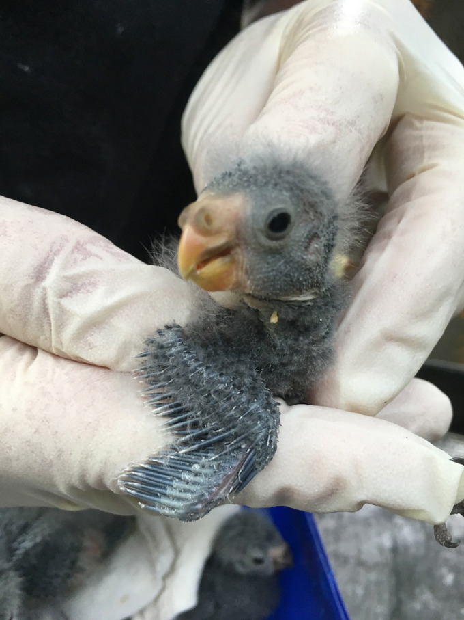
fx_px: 518
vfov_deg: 61.7
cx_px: 232
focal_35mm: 29
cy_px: 310
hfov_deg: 48.2
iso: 50
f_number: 2.2
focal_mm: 4.15
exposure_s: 1/33
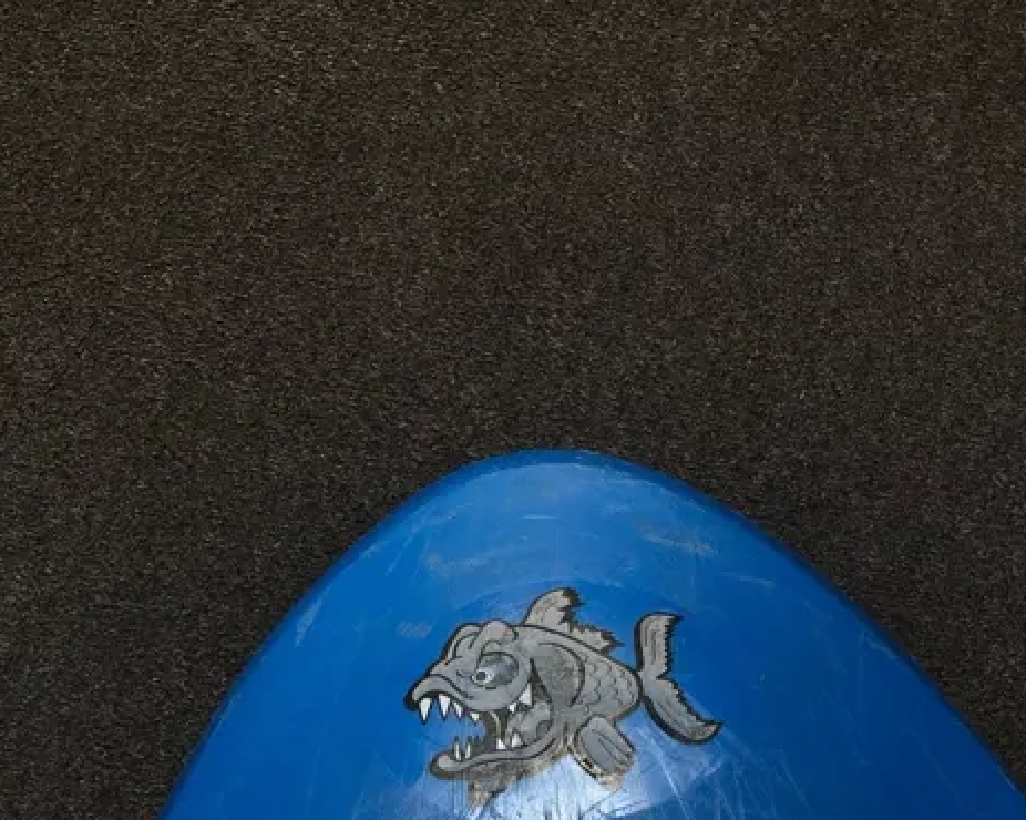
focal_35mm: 63
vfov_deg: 22.3
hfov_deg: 29.9
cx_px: 643
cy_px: 986
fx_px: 1912
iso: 32
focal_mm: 4
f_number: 1.8
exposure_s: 1/100
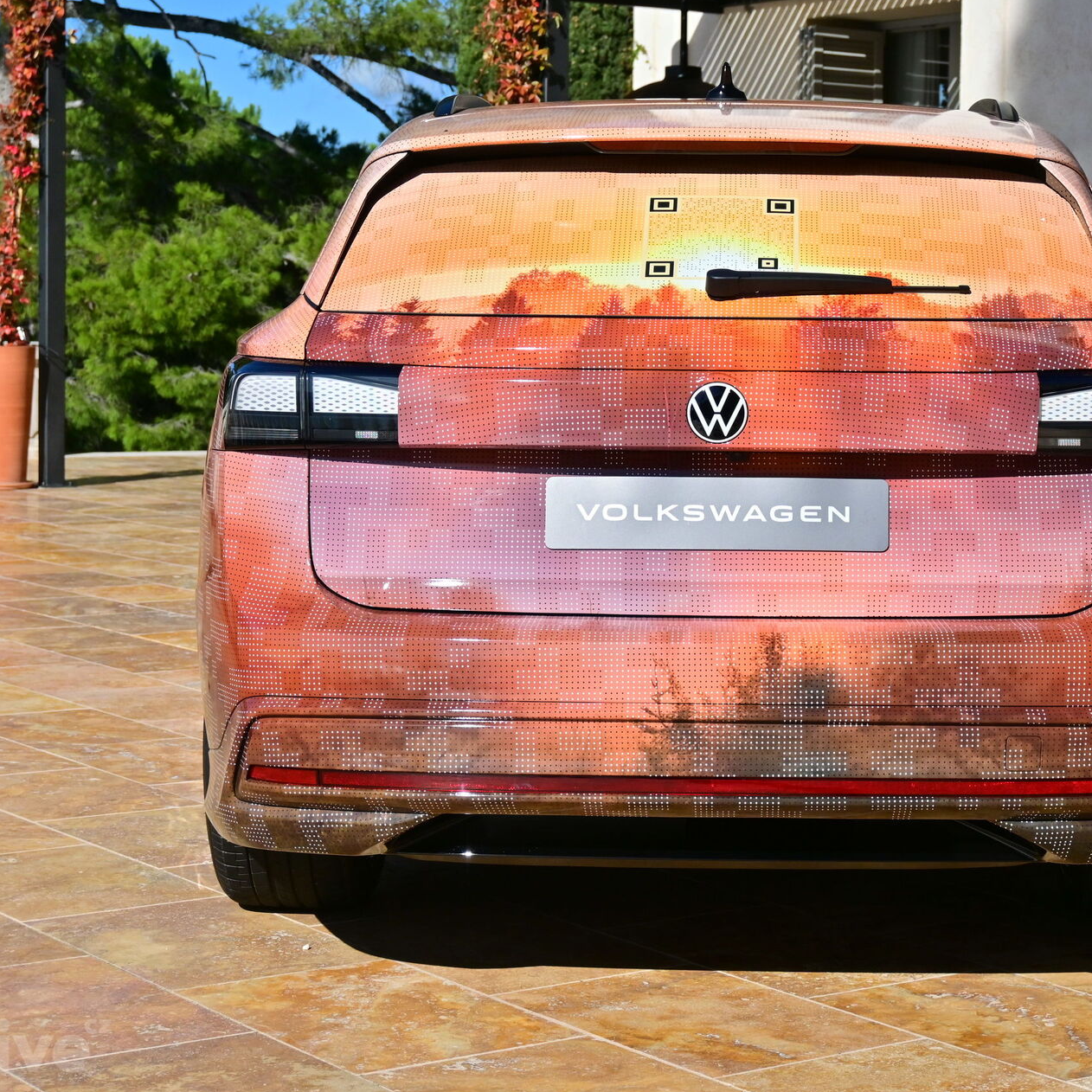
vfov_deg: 22.9
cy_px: 542
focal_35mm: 76
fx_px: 2700
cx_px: 719
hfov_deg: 22.8
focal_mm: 39
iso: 250
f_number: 5.6
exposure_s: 1/3200
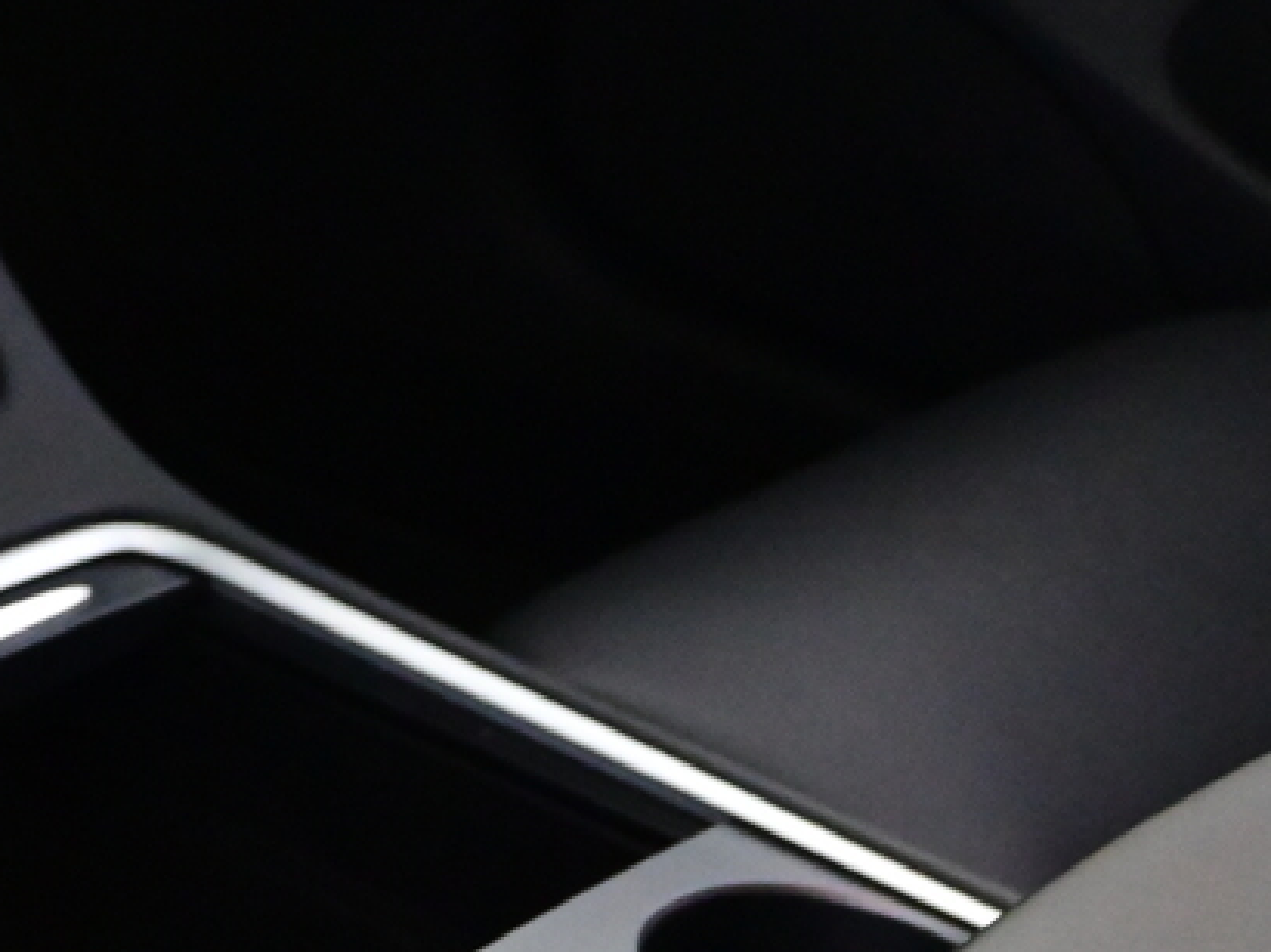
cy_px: 210
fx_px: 4693
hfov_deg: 14.8
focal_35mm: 128
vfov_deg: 11.6
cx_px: -325
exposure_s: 1/40
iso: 3200
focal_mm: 22.5
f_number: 4
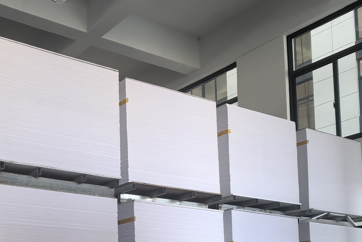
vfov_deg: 26.9
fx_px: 473
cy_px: 249
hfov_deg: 39.0
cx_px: 36
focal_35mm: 47
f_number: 2.2
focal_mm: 1.95
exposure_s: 1/50
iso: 160
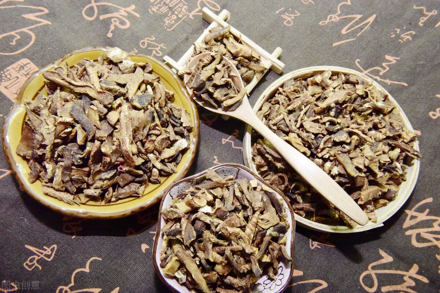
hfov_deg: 73.7
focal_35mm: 24
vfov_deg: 53.1
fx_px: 293
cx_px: 220
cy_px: 146
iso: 12800
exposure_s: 1/250
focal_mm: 24
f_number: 22
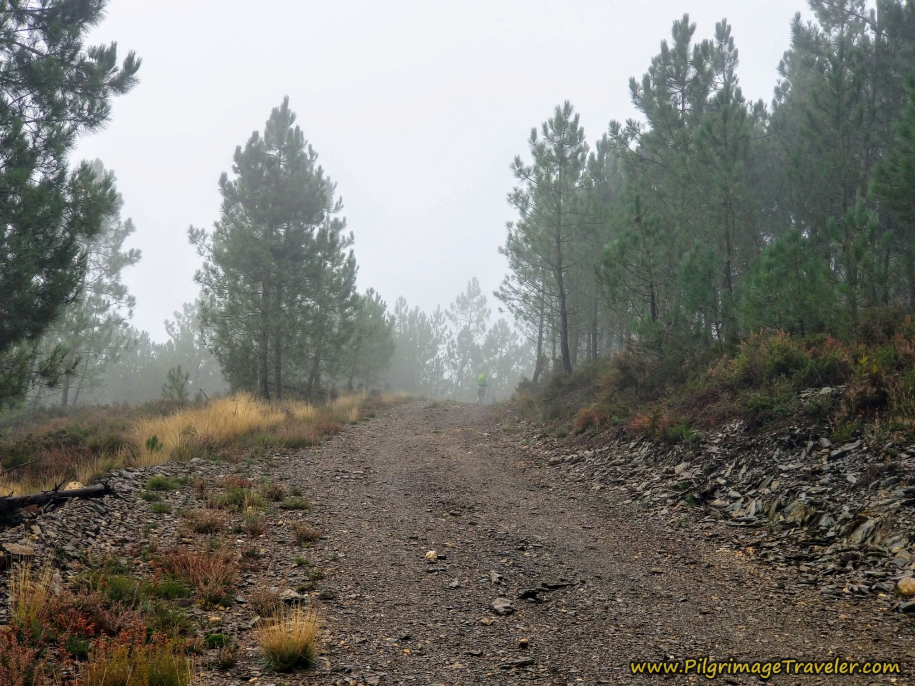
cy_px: 343
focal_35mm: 52
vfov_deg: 28.0
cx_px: 458
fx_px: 1375
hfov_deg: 36.8
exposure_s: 1/269
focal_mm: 6
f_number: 2.4
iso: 25
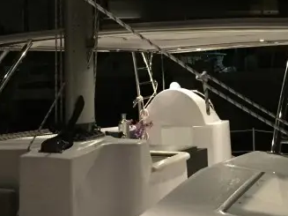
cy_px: 56
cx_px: 139
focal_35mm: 71
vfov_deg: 20.6
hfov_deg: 27.4
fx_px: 590
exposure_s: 1/17
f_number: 2.2
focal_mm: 4.15
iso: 500
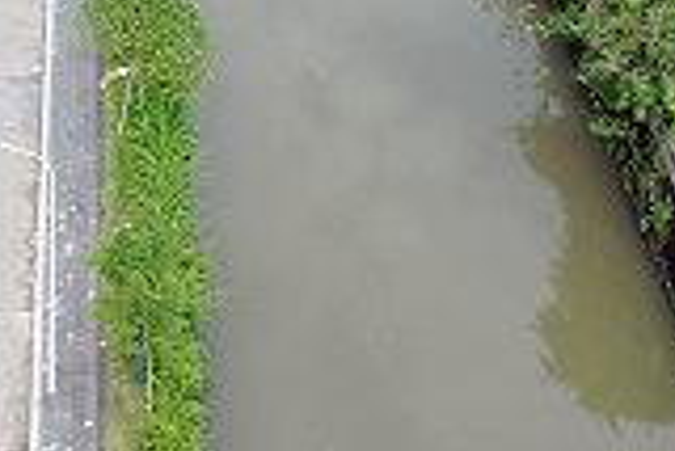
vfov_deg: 13.6
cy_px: -179
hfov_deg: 20.9
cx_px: 122
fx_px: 1802
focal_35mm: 96
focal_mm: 8.38
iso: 100
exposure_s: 1/640
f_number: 2.8
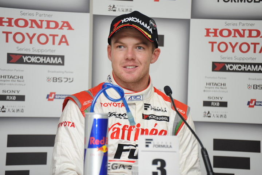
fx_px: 1455
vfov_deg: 6.9
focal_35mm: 200
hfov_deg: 10.3
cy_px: 88
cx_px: 131
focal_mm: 200
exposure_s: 1/250
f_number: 5.6
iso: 800
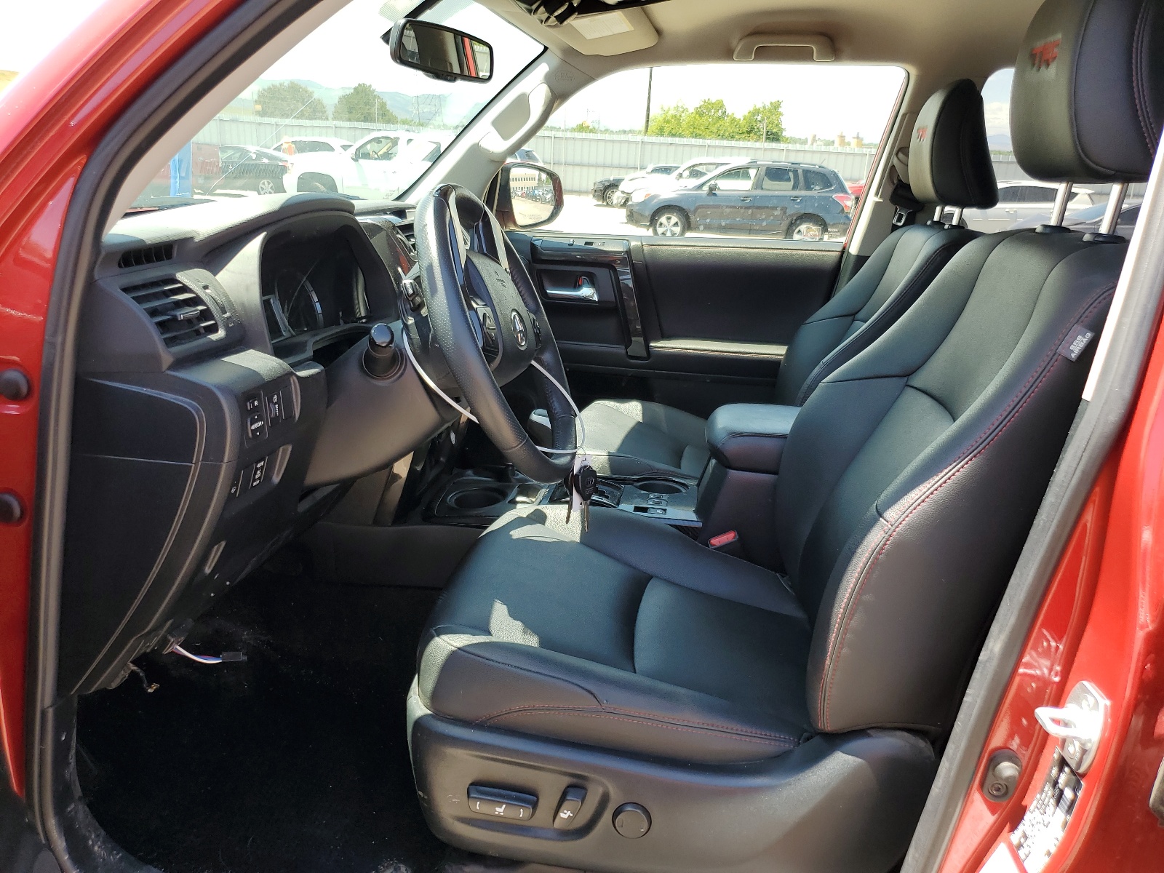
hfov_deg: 67.3
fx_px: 874
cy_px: 436
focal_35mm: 26
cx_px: 582
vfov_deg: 53.1
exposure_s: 1/400
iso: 50
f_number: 1.5
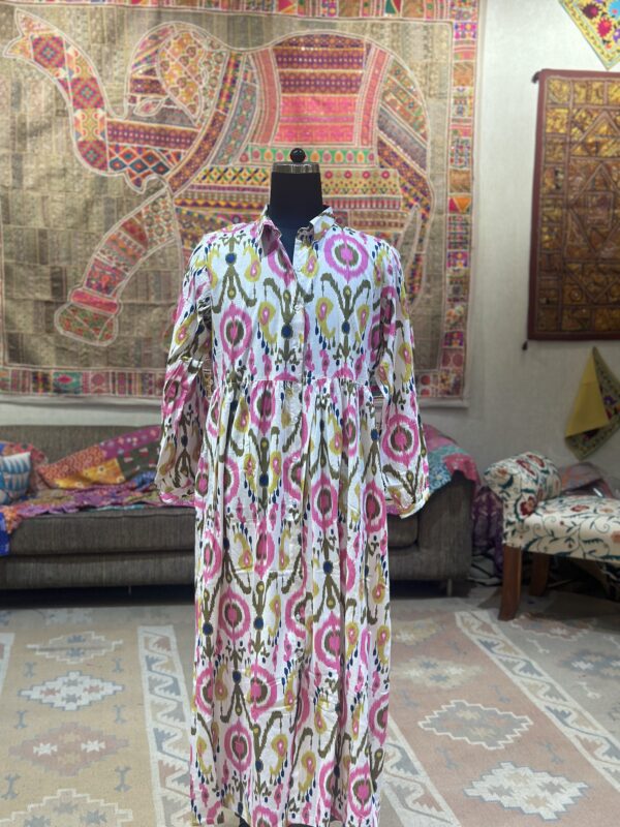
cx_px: 310
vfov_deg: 39.7
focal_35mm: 48
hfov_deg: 30.3
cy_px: 414
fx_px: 1146
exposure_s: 1/92
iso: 100
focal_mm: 6.86
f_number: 1.78
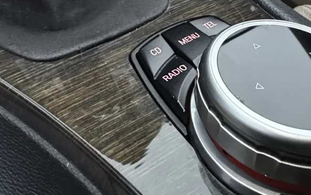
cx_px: 121
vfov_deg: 26.6
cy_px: -27
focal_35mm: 44
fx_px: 373
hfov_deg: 45.0
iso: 1250
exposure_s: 1/31
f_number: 2.2
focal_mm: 2.22
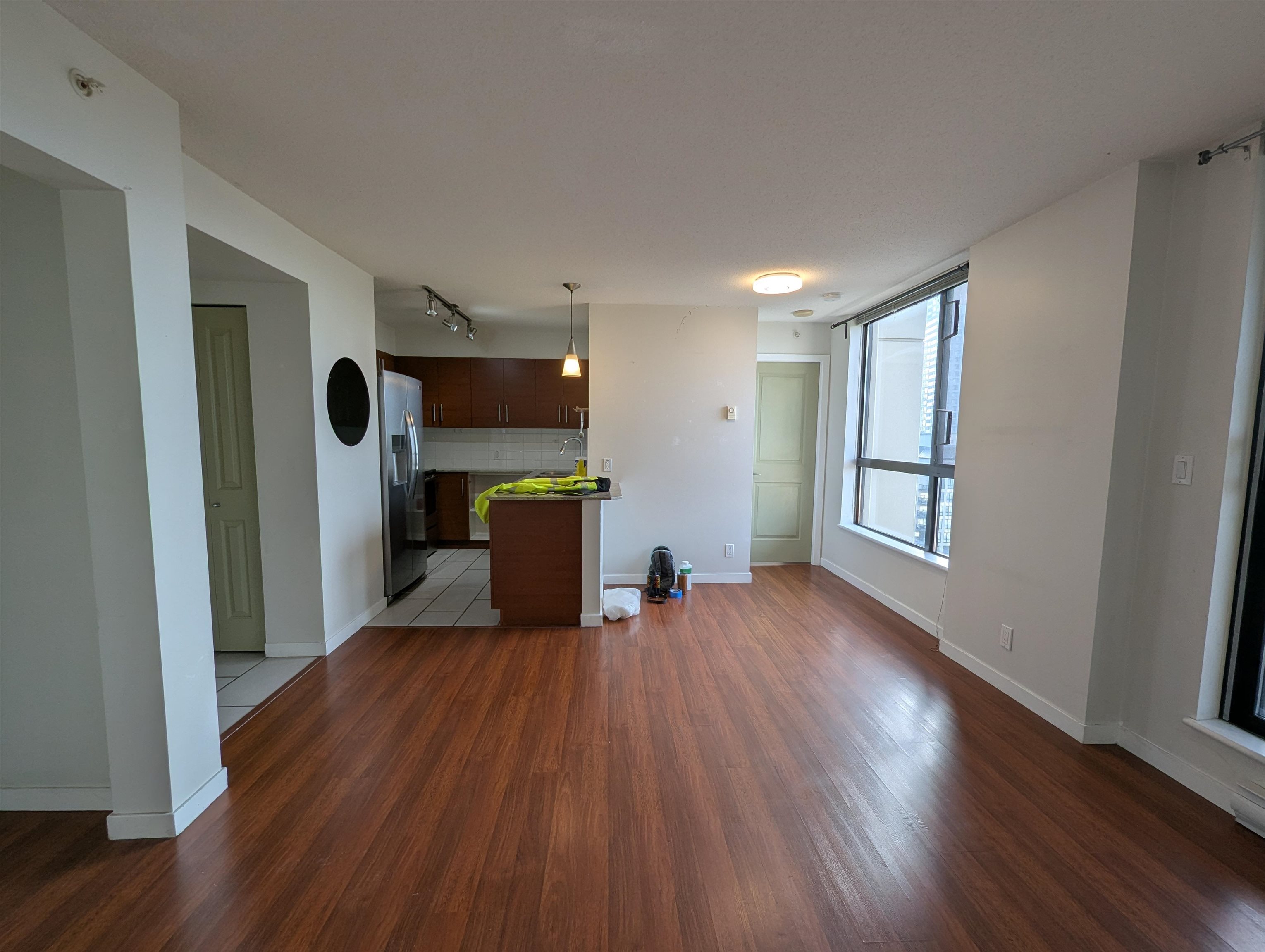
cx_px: 632
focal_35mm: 13
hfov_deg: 106.1
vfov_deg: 90.1
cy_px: 476
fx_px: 476
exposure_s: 1/120
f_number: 2.2
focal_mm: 1.95
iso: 51
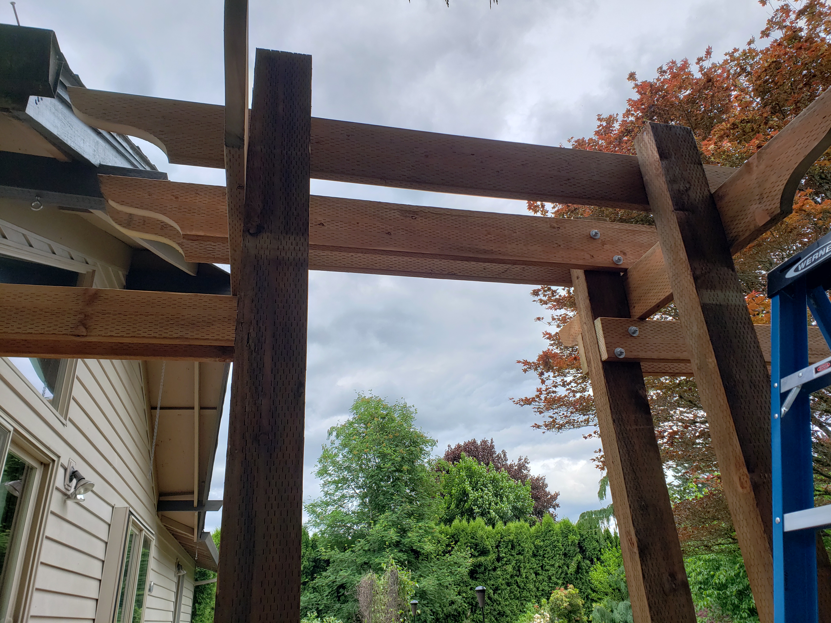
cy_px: 312
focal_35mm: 26
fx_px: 624
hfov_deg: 67.3
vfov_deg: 53.1
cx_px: 416
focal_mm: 4.3
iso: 50
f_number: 2.4
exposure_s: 1/380
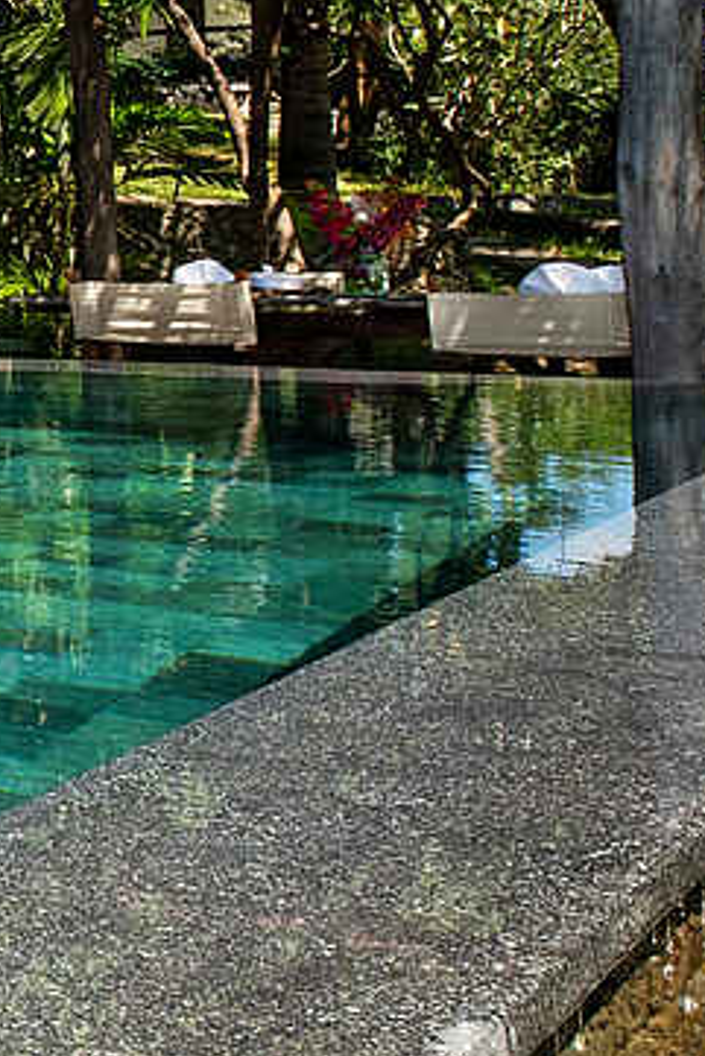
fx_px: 2494
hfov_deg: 10.5
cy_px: 137
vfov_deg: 23.4
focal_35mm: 85
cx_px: -1498
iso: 200
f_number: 11
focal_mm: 16
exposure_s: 1/80
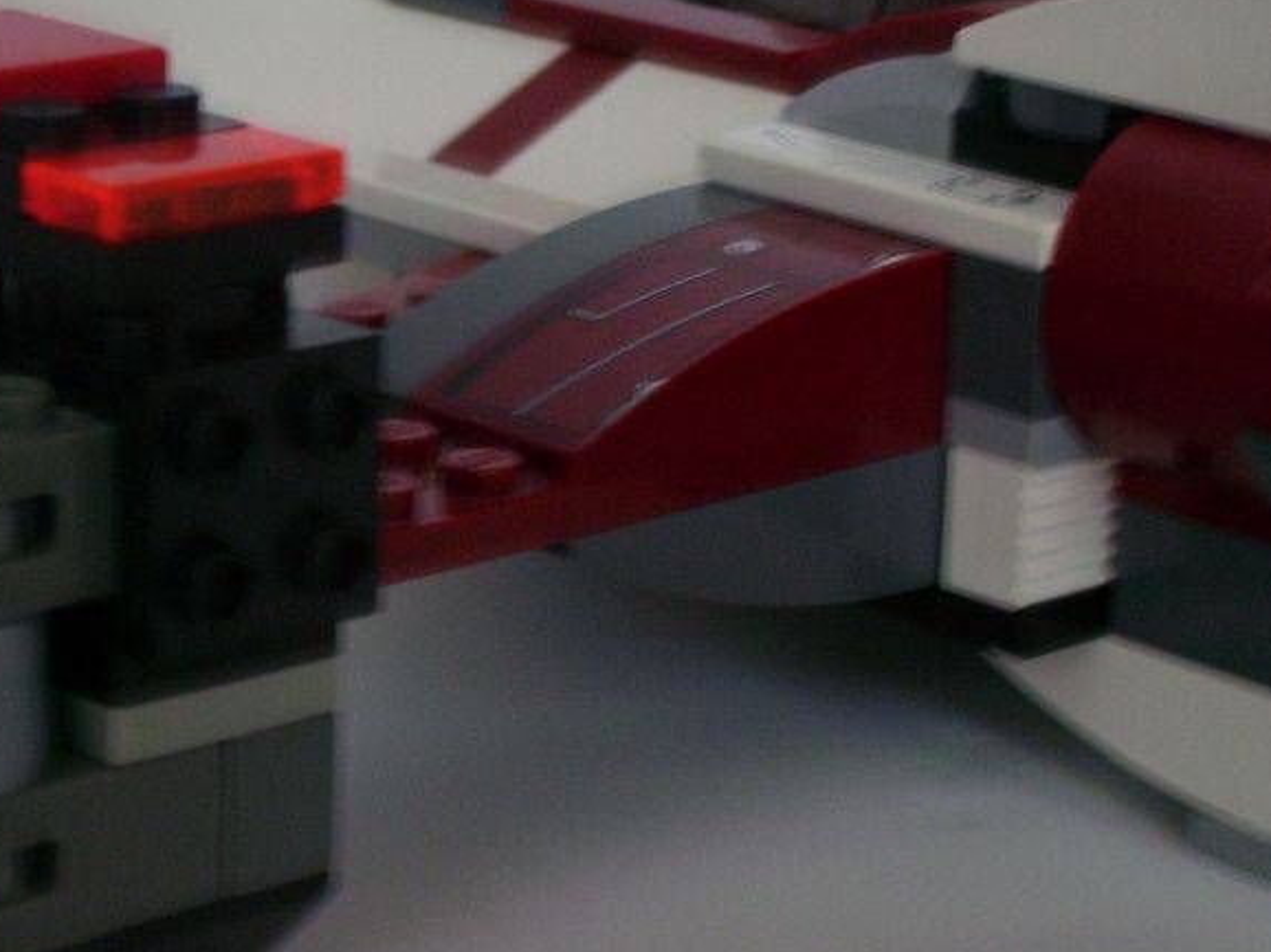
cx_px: 248
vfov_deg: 12.6
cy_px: 550
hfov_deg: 16.7
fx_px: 4294
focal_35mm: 117
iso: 160
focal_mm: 10.8
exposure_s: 1/8
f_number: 3.6
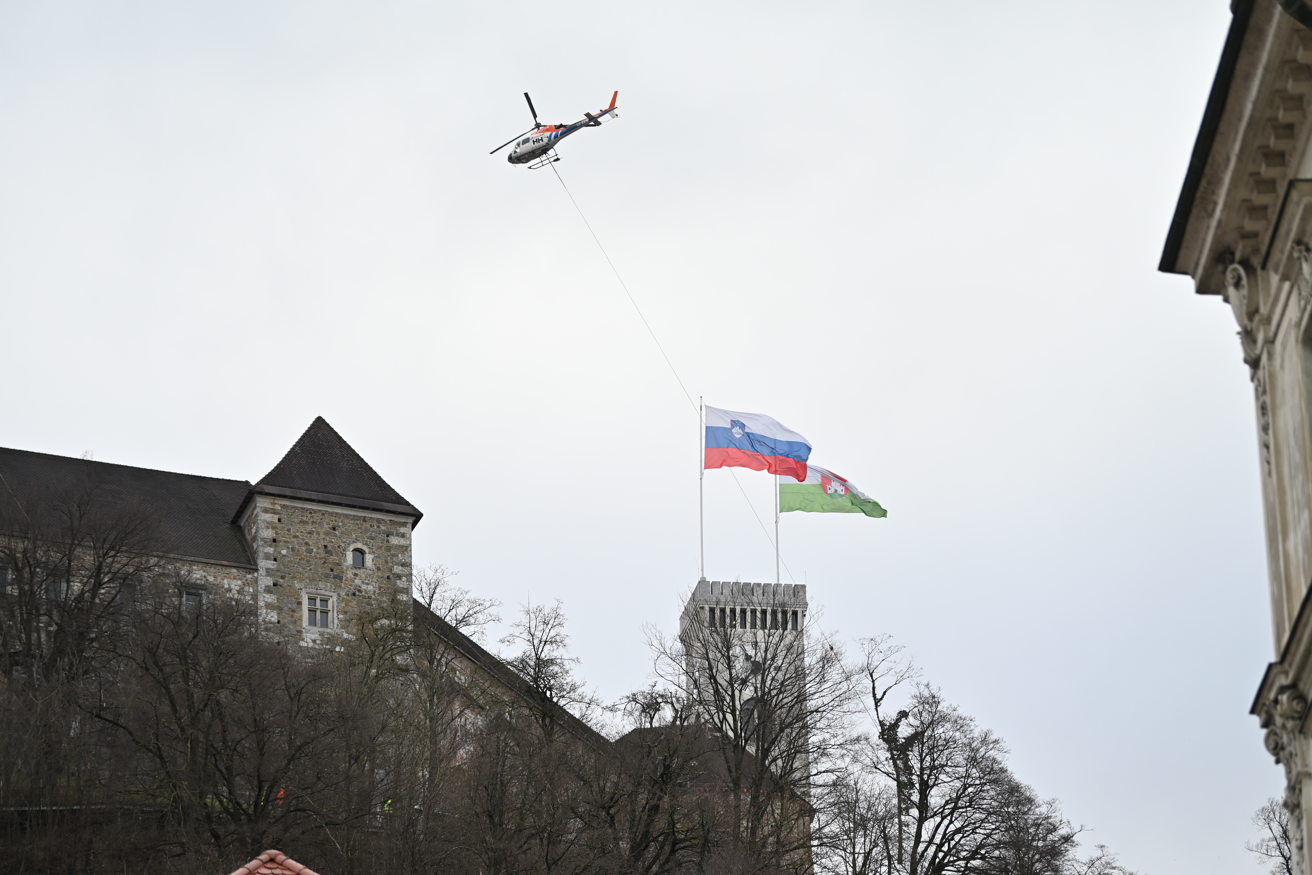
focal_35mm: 135
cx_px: 656
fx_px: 4920
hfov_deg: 15.2
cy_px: 438
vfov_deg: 10.2
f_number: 2.8
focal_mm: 135
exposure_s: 1/2000
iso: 320
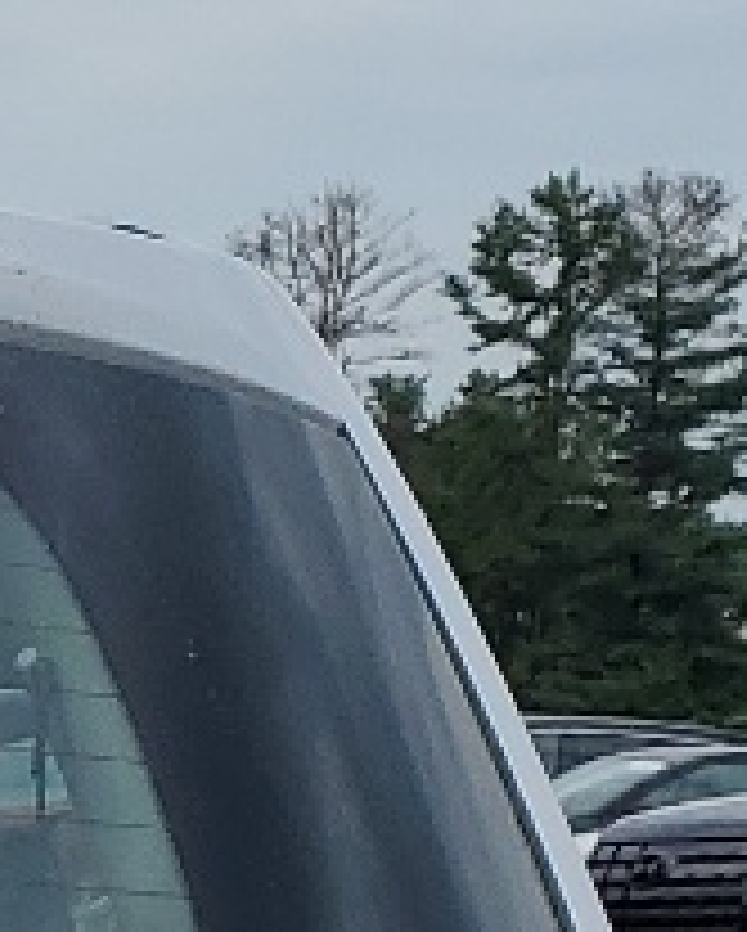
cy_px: 1900
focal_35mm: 196
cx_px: -1552
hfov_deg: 7.0
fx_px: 5409
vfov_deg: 9.2
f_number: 1.5
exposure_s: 1/2500
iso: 50
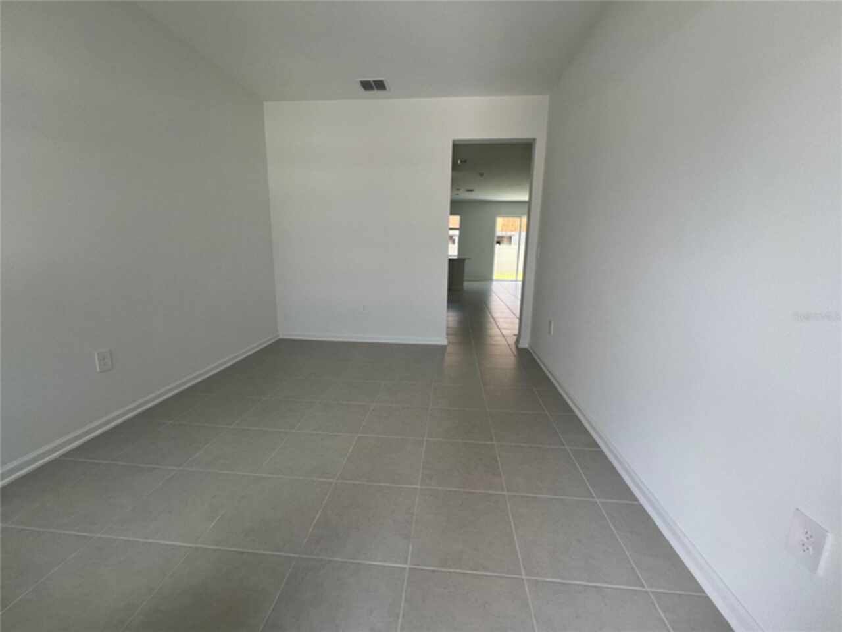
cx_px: 421
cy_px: 316
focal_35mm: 13
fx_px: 316
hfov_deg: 106.2
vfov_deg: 89.9
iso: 32
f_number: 1.8
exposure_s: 1/99
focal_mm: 1.57
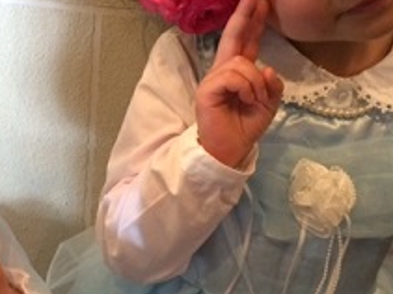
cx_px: 73
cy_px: 172
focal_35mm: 64
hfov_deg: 29.5
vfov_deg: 22.9
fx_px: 726
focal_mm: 4.12
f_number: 2.2
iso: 320
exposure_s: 1/17
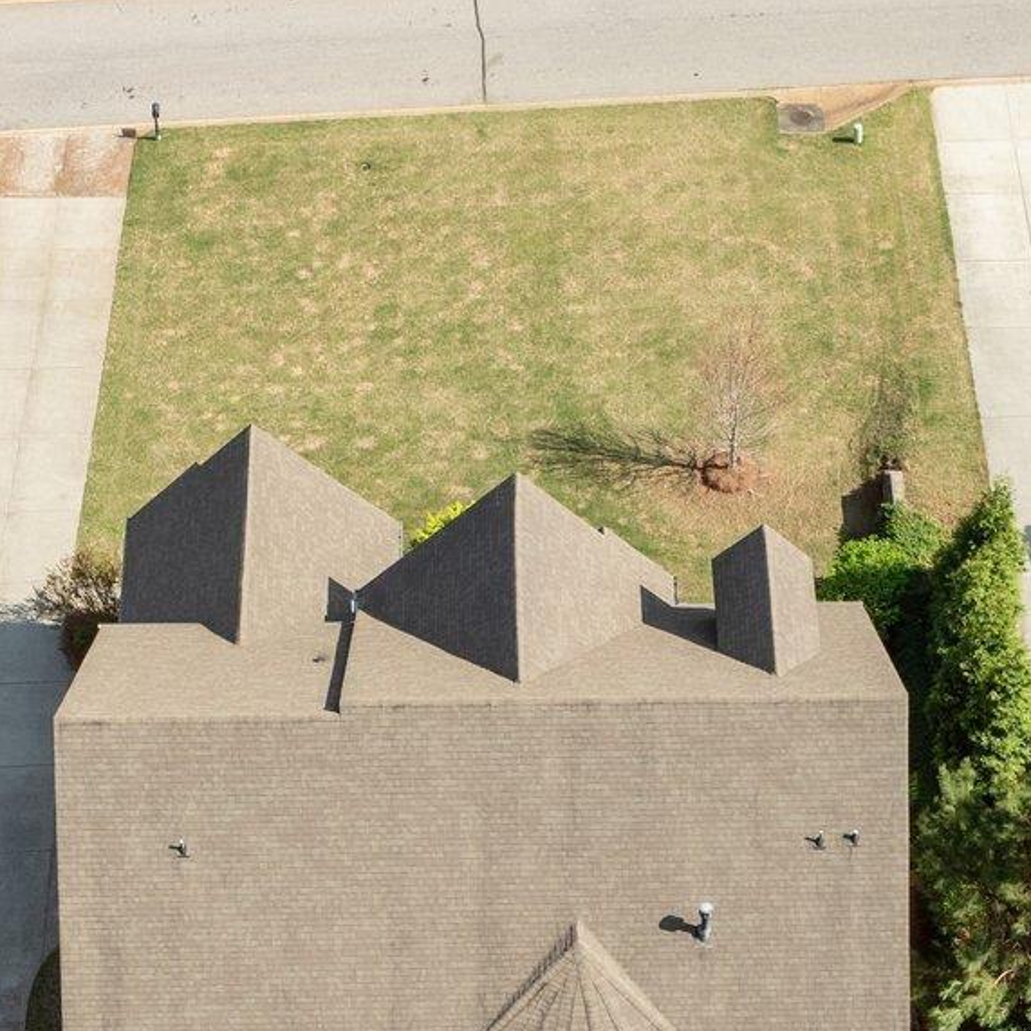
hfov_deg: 22.8
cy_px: 1236
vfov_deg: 21.2
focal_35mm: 76
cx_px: 545
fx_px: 2561
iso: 100
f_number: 4.5
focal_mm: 12.29
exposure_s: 1/60
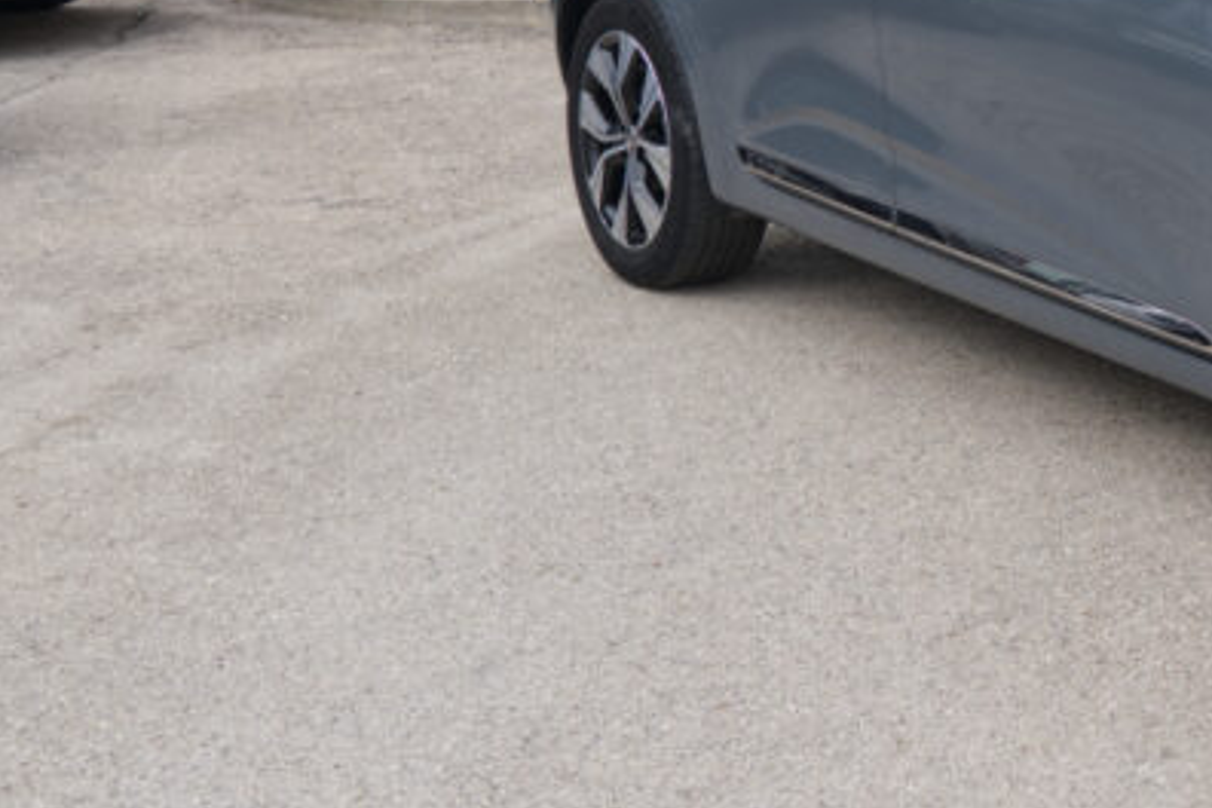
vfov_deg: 15.3
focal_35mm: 88
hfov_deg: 21.3
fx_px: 2962
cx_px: 1509
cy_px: 44
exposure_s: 1/125
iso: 160
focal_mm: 22.8
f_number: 9
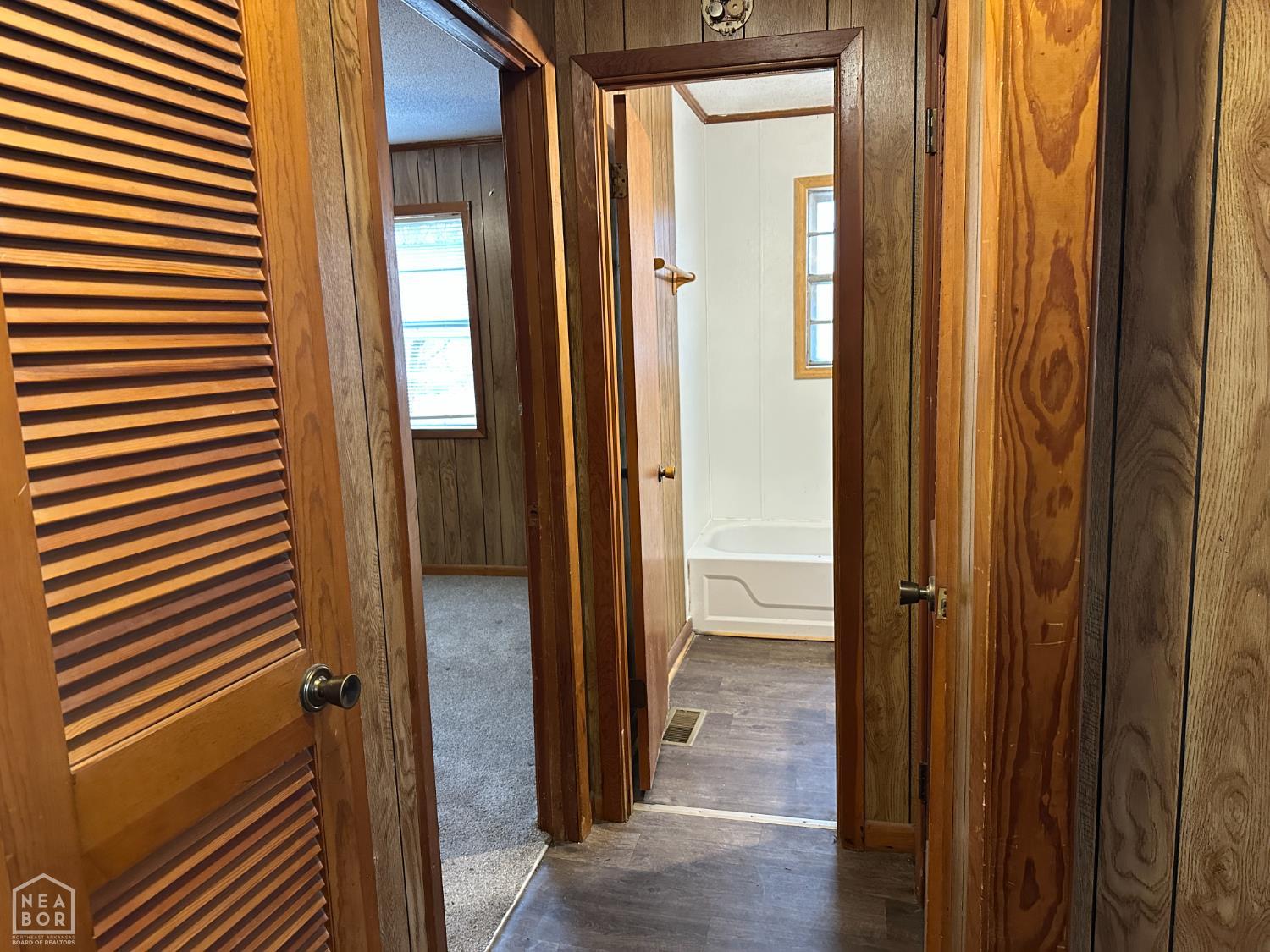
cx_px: 635
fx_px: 881
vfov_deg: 56.8
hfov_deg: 71.6
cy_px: 476
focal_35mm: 24
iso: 500
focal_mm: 6.86
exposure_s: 1/60
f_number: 1.78
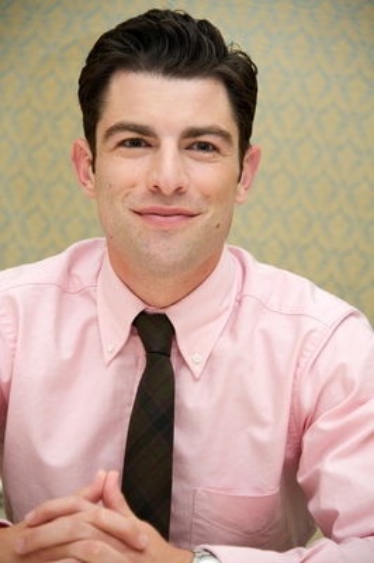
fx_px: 2497
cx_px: 187
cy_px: 282
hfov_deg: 8.6
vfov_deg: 12.8
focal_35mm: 160
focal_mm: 160
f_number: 5.6
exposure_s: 1/60
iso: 640
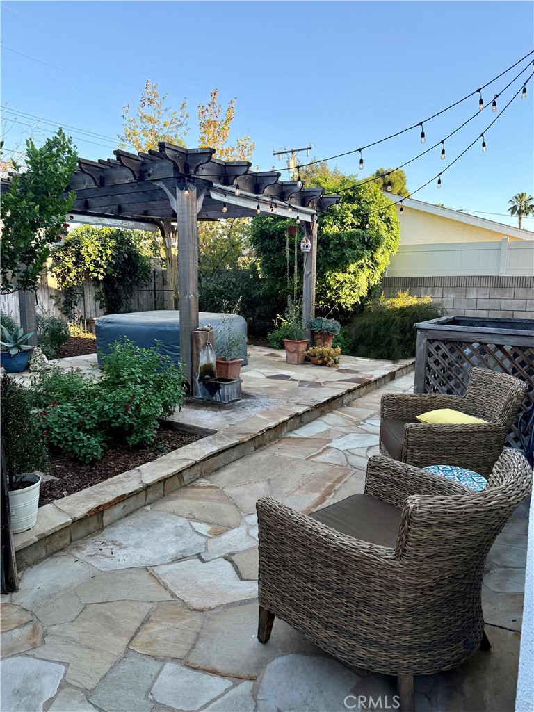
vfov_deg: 71.6
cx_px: 267
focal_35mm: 24
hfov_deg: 56.8
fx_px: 494
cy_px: 356
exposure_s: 1/671
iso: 100
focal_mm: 6.76
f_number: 1.78
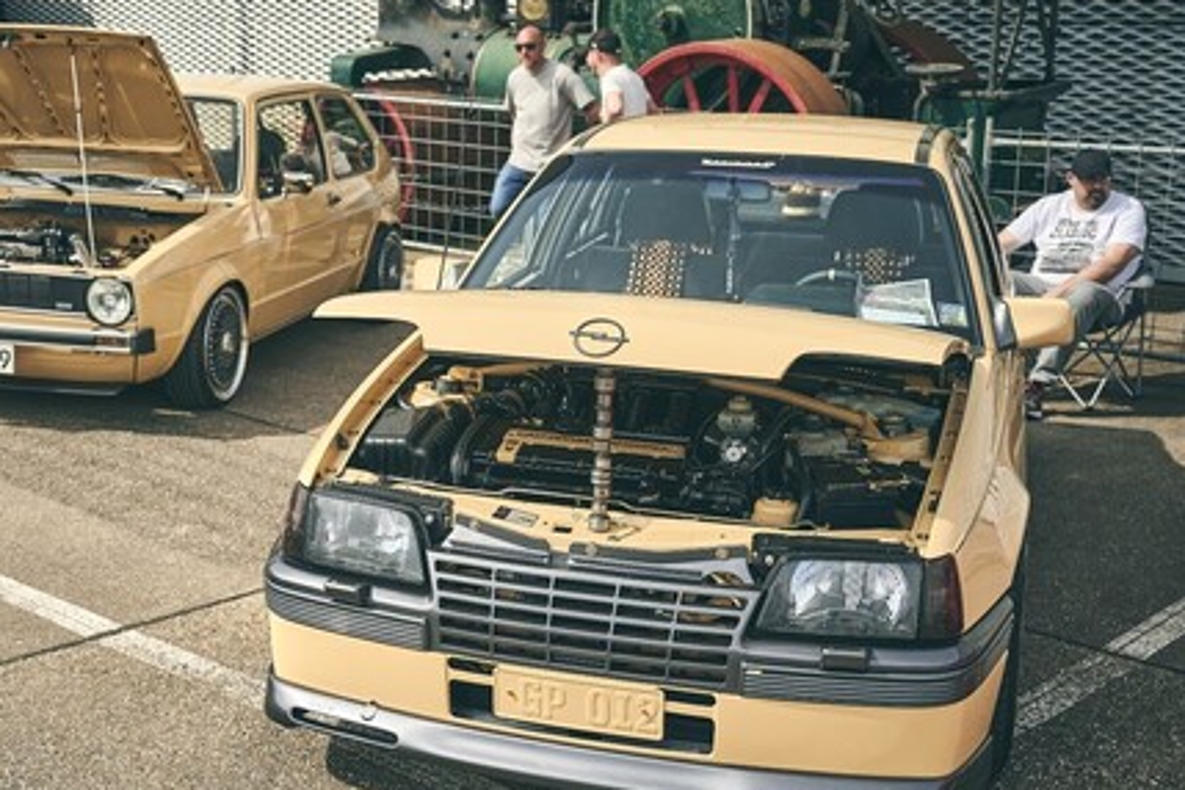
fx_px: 1613
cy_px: 434
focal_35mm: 49
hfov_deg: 40.0
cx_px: 425
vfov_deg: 27.5
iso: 100
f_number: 3.5
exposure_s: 1/1250
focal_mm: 35
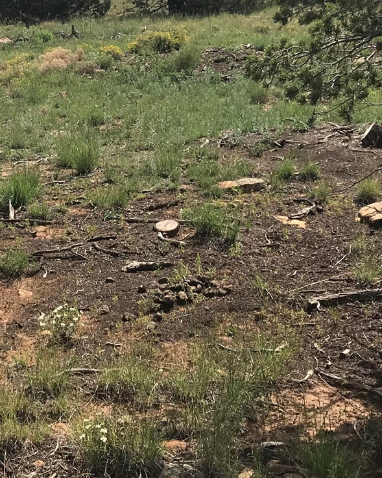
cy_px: 138
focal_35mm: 76
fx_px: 1074
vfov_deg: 24.9
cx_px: 24
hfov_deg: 19.7
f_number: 1.8
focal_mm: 3.99
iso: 20
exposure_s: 1/3425
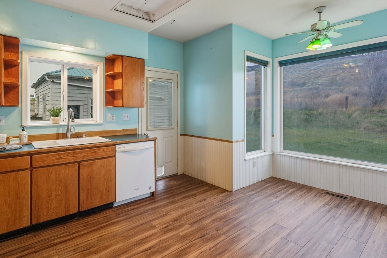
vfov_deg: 64.3
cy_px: 112
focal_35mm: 19
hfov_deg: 86.9
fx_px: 204
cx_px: 184
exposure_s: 1/200
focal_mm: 14
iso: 400
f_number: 9
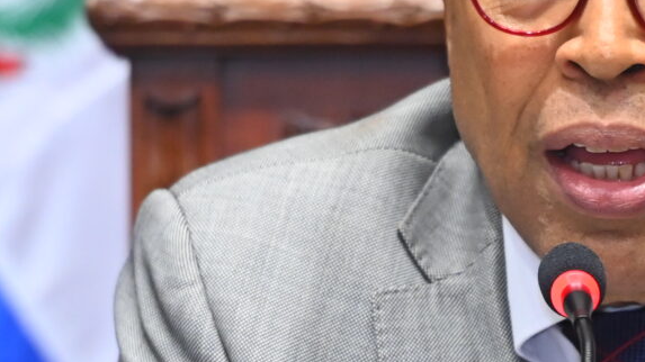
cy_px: 459
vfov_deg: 1.3
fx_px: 16005
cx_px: 629
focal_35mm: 936
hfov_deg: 2.3
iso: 2000
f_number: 3.5
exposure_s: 1/160
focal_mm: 200
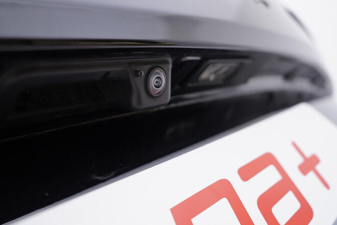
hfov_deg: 53.1
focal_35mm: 36
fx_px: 337
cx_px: 168
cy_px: 112
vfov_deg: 36.9
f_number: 3.5
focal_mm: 24
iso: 125
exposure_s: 1/60
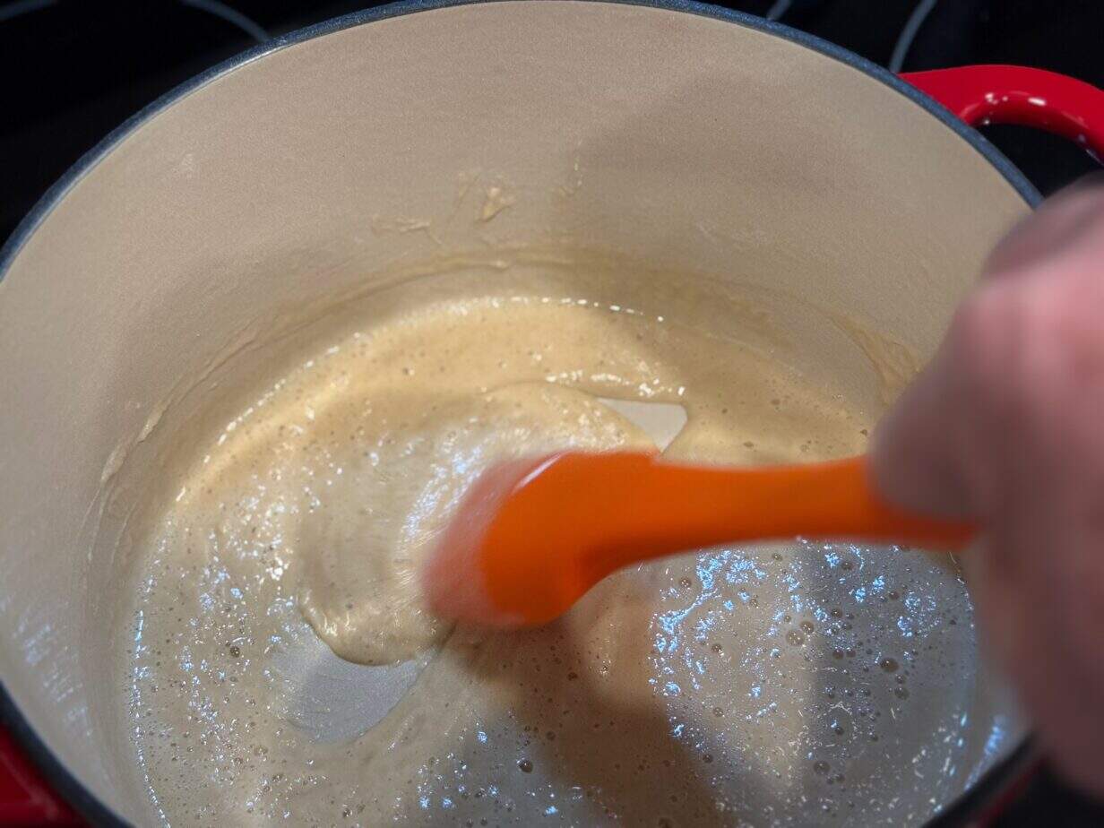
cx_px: 552
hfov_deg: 39.7
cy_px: 414
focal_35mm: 48
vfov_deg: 30.3
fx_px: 1531
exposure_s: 1/60
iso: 100
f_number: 1.78
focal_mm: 6.76
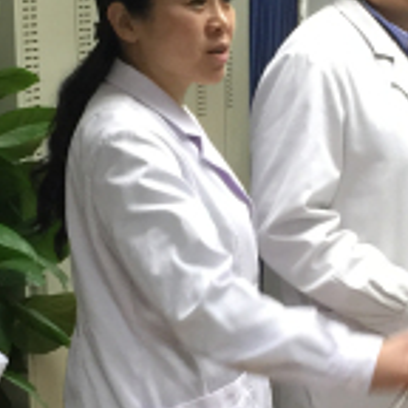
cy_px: 255
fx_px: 1427
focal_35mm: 107
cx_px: 218
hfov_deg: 16.3
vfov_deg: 16.3
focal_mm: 4.15
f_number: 2.2
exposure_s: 1/17
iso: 100
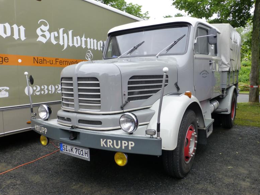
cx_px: 134
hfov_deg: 63.4
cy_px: 101
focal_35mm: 28
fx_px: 210
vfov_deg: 49.8
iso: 160
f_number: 4
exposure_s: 1/160
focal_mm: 4.8
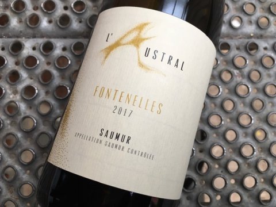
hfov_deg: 61.7
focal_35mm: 29
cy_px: 104
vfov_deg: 48.2
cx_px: 138
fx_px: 231
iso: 25
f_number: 2.2
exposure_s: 1/33
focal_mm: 4.15
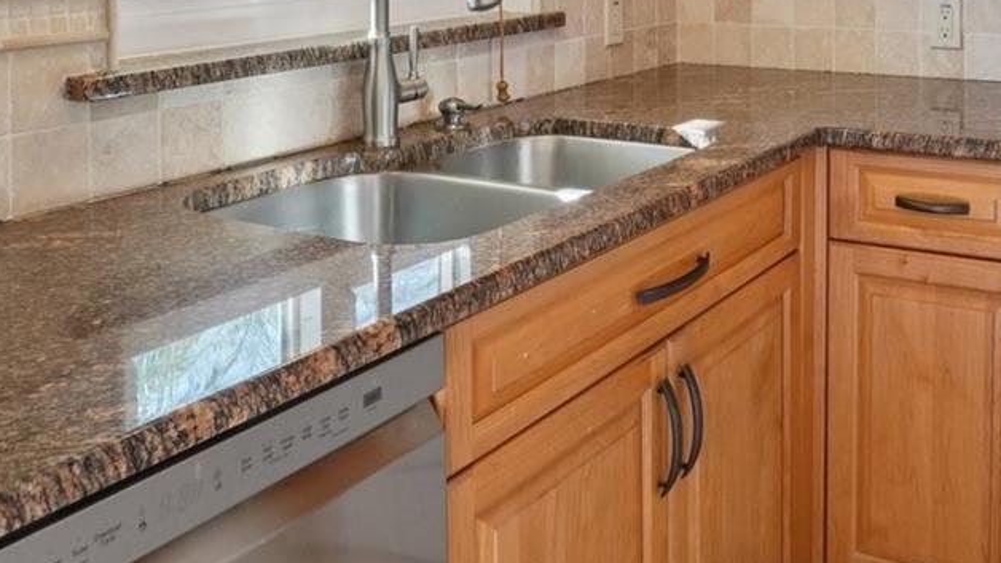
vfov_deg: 26.8
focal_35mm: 40
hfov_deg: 48.8
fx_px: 1062
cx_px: 733
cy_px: -88
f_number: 8
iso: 400
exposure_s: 1/30
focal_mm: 10
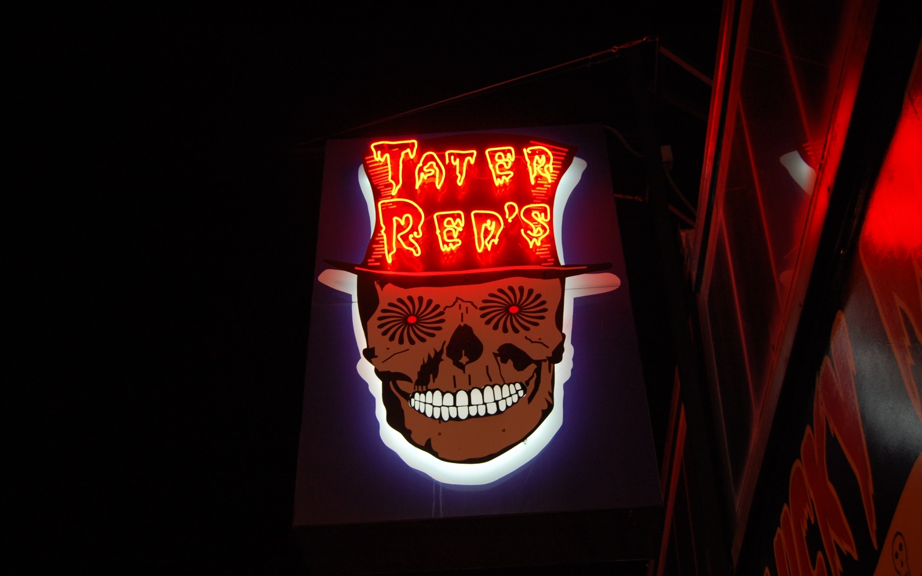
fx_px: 1080
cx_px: 461
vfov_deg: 29.9
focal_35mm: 43
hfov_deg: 46.2
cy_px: 287
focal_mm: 28
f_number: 4.2
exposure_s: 1/50
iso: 400
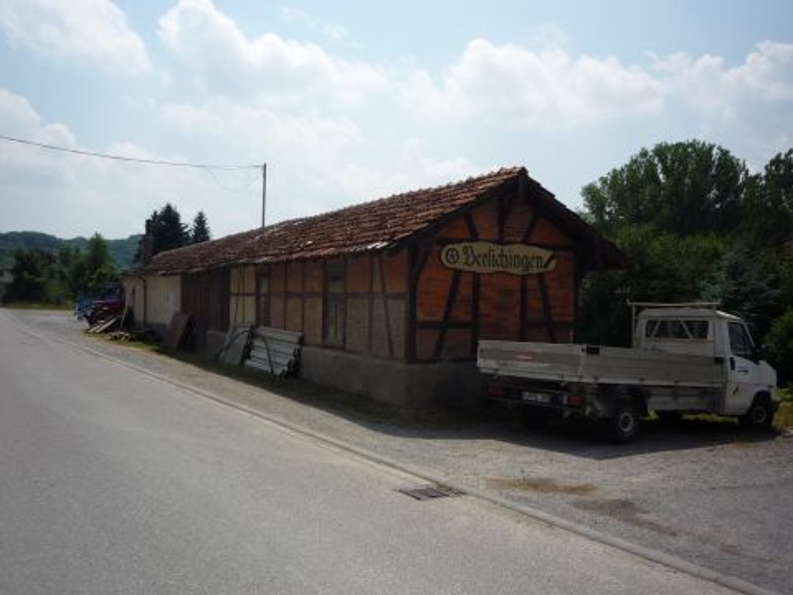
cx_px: 396
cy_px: 298
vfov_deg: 44.2
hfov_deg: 56.8
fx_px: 733
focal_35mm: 32
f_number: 5.6
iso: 100
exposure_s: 1/800
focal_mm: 5.2
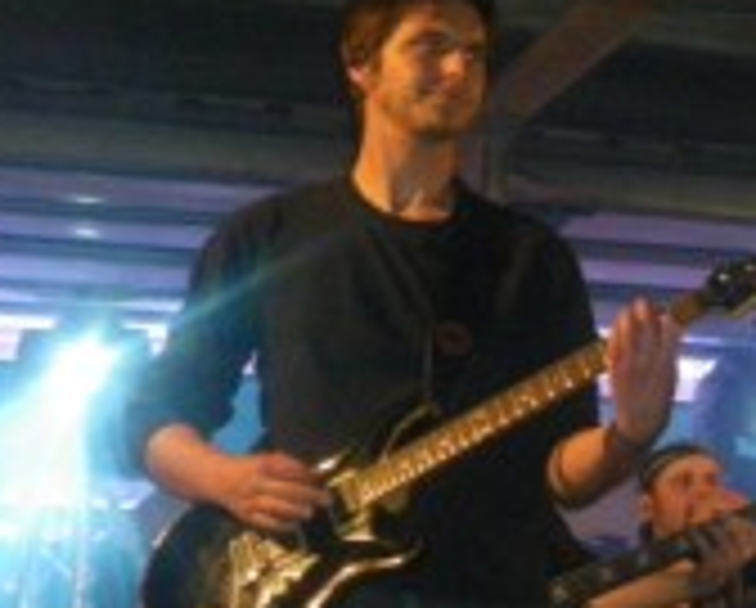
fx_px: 3205
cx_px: 976
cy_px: 428
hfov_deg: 13.0
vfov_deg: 10.8
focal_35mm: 143
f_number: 3.7
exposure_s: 1/80
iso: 800
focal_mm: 9.8
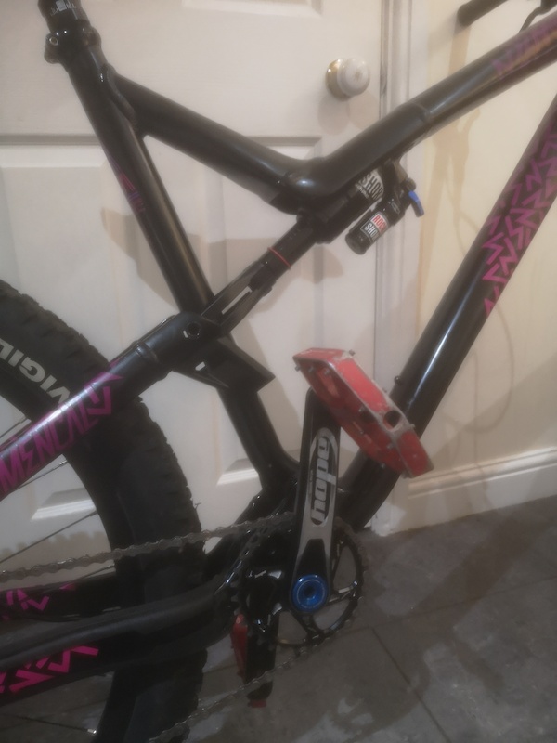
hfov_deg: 51.4
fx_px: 579
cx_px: 278
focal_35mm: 27
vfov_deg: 65.3
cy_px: 372
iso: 640
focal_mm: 3.95
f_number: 1.8
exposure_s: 1/20
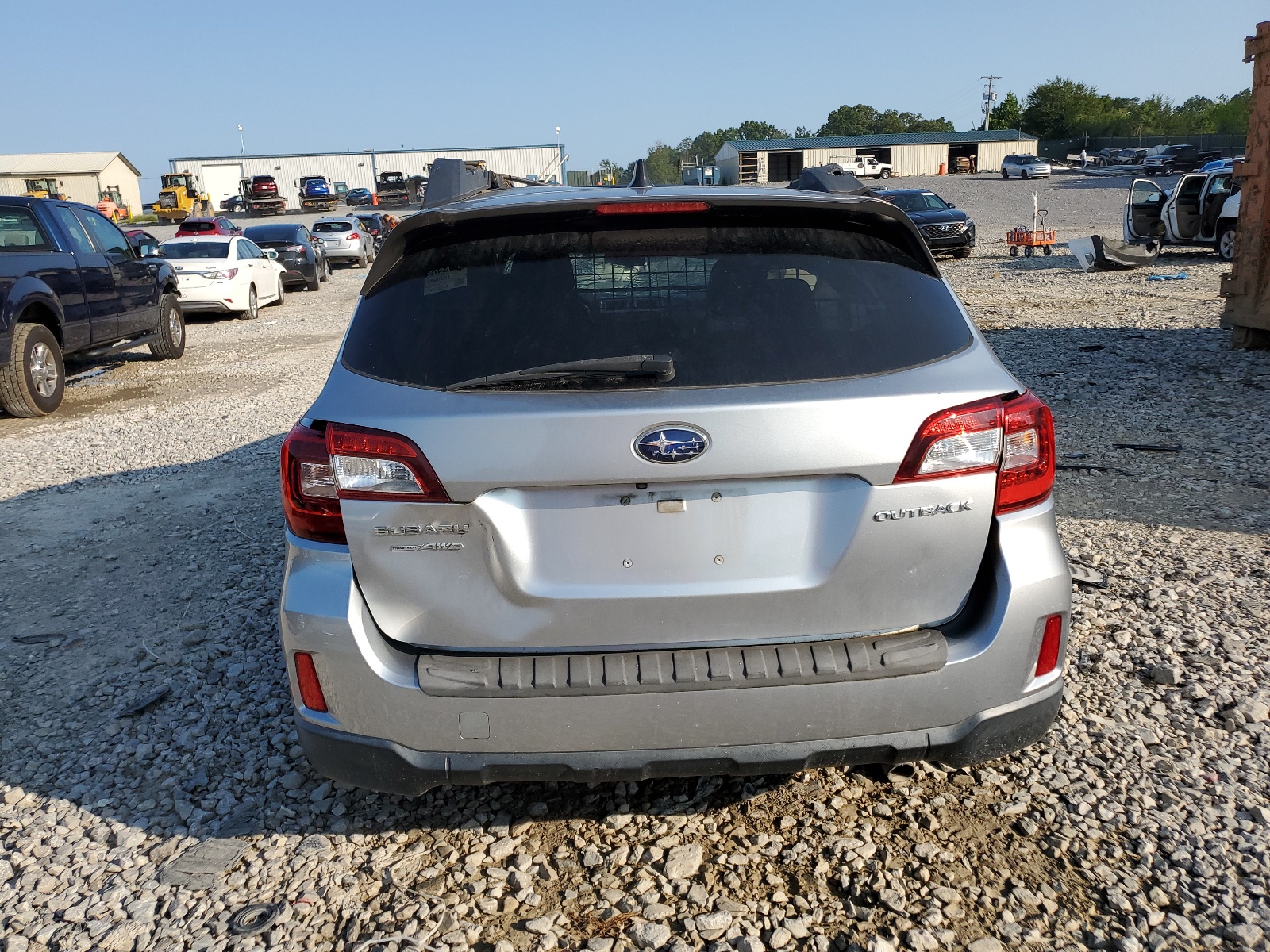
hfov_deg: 67.3
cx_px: 635
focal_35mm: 26
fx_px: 954
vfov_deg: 53.1
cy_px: 476
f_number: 1.5
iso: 50
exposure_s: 1/2500
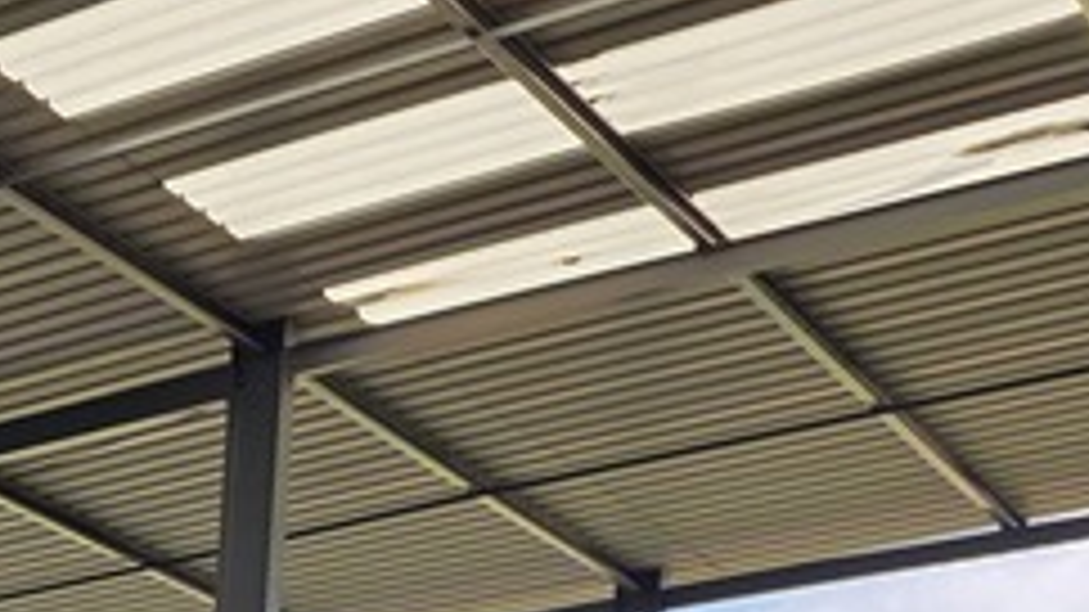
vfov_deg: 9.7
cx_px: -1179
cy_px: 1602
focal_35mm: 106
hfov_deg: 15.5
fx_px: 3060
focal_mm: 6.25
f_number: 1.7
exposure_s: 1/2128
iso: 80
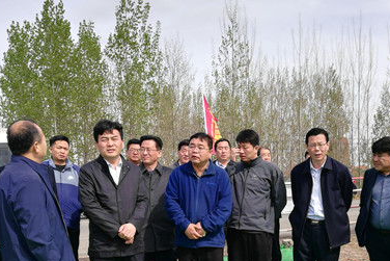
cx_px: 238
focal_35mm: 46
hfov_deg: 42.5
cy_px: 216
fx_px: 498
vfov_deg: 28.5
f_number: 2.2
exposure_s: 1/688
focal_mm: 3.83
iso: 50
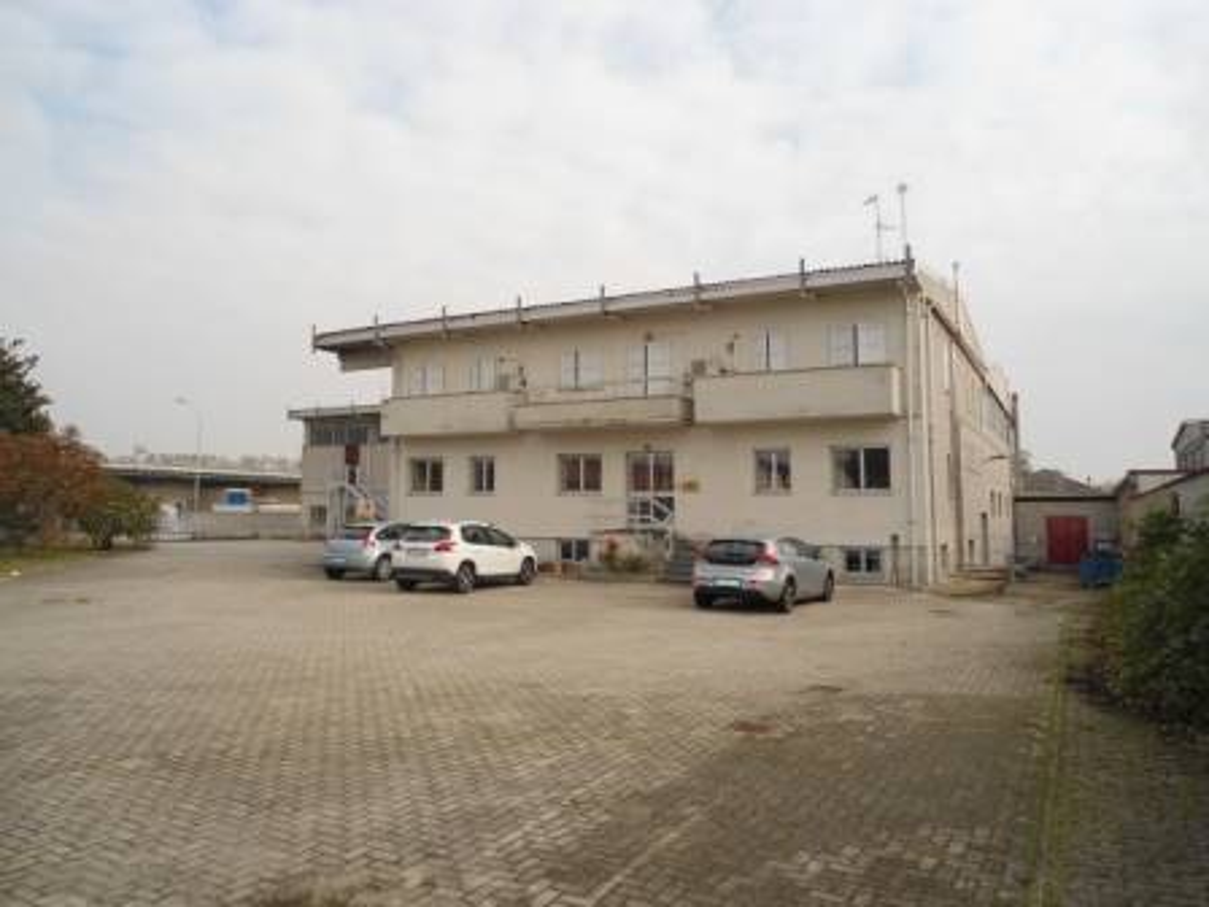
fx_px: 908
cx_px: 604
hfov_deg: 67.3
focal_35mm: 26
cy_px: 454
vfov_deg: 53.1
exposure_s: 1/1000
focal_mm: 4.7
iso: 80
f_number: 2.8
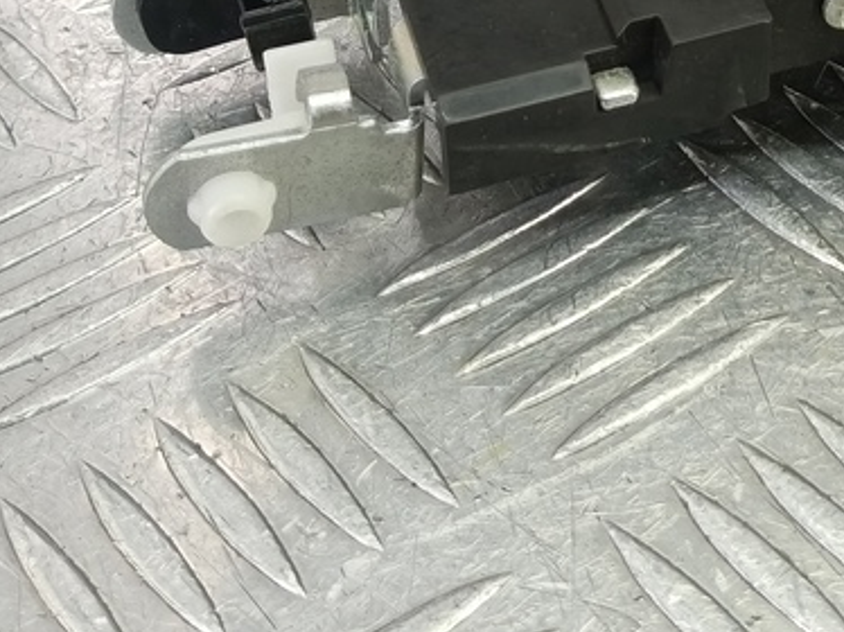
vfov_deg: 18.6
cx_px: 894
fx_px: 1803
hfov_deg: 24.8
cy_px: -169
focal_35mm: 74
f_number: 1.6
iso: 185
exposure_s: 1/50
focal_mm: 4.11
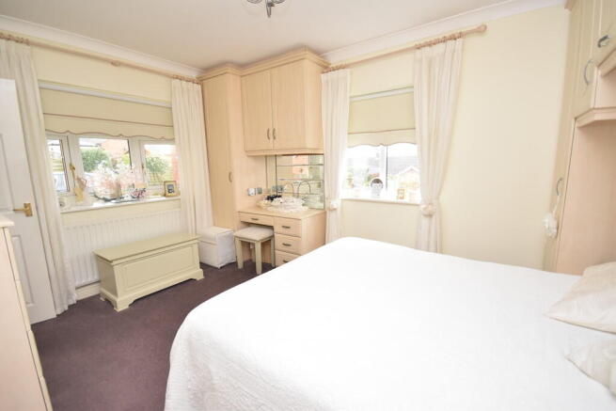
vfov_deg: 77.4
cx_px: 308
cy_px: 206
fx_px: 257
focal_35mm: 15
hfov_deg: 100.4
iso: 800
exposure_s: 1/160
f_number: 4.5
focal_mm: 10
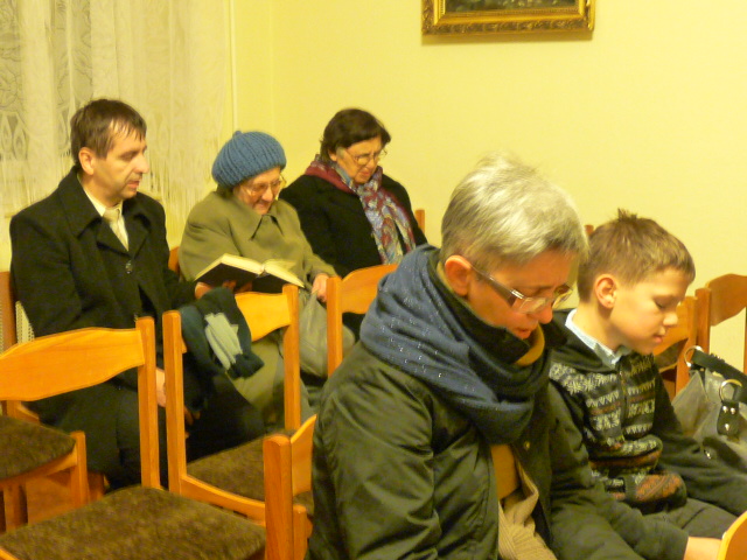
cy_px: 280
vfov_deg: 29.1
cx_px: 374
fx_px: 1079
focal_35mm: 50
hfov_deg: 38.2
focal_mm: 5
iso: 400
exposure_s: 1/4
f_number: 2.8
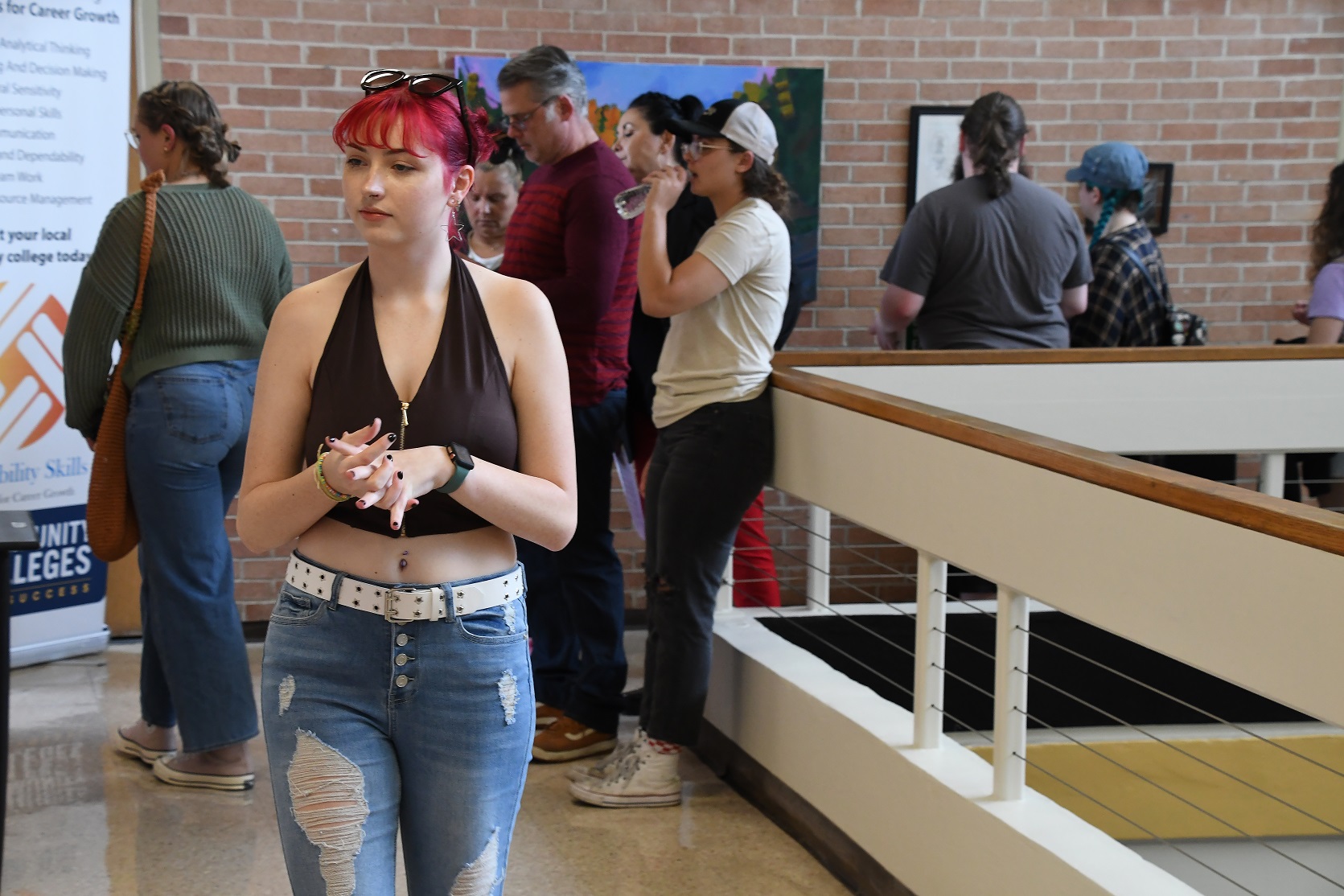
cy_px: 448
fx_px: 2800
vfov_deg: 18.2
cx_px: 672
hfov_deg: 27.0
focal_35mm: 75
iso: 1600
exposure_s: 1/160
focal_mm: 50
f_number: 6.3
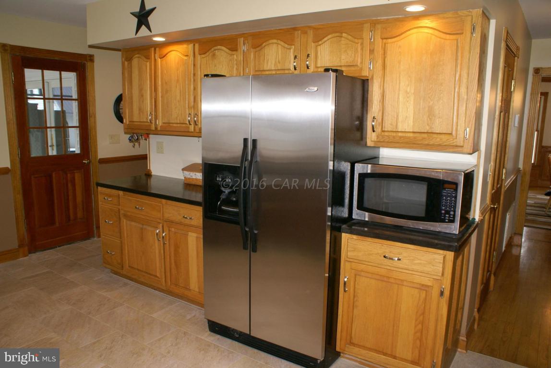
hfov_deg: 67.3
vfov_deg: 48.0
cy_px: 184
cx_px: 276
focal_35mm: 27
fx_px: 413
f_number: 5.6
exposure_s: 1/60
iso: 400
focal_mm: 18
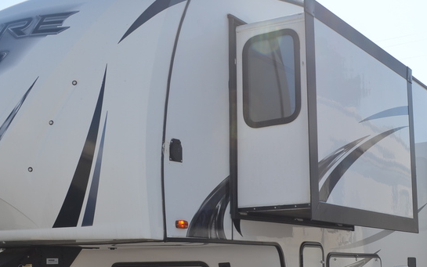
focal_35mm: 56
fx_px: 652
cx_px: 208
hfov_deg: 36.3
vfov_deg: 23.0
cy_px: 195
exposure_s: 1/200
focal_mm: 20
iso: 100
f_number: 9
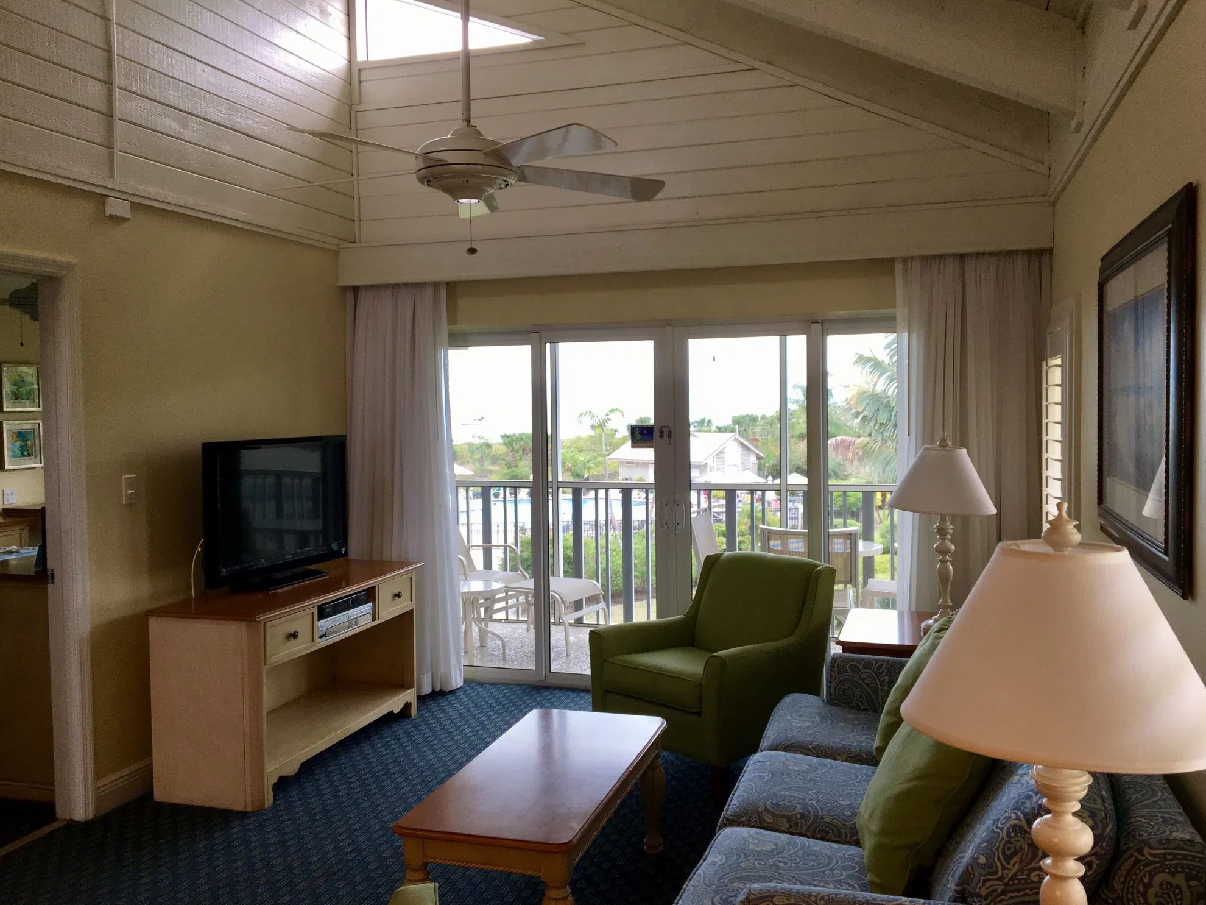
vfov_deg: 46.8
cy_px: 452
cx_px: 618
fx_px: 1045
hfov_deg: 60.0
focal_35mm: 30
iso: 40
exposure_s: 1/120
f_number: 2.2
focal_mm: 4.15
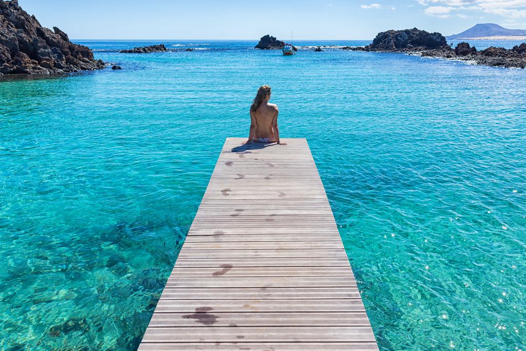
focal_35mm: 35
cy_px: 176
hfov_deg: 54.4
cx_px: 263
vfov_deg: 37.9
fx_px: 512
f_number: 7.1
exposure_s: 1/500
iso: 100
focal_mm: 35
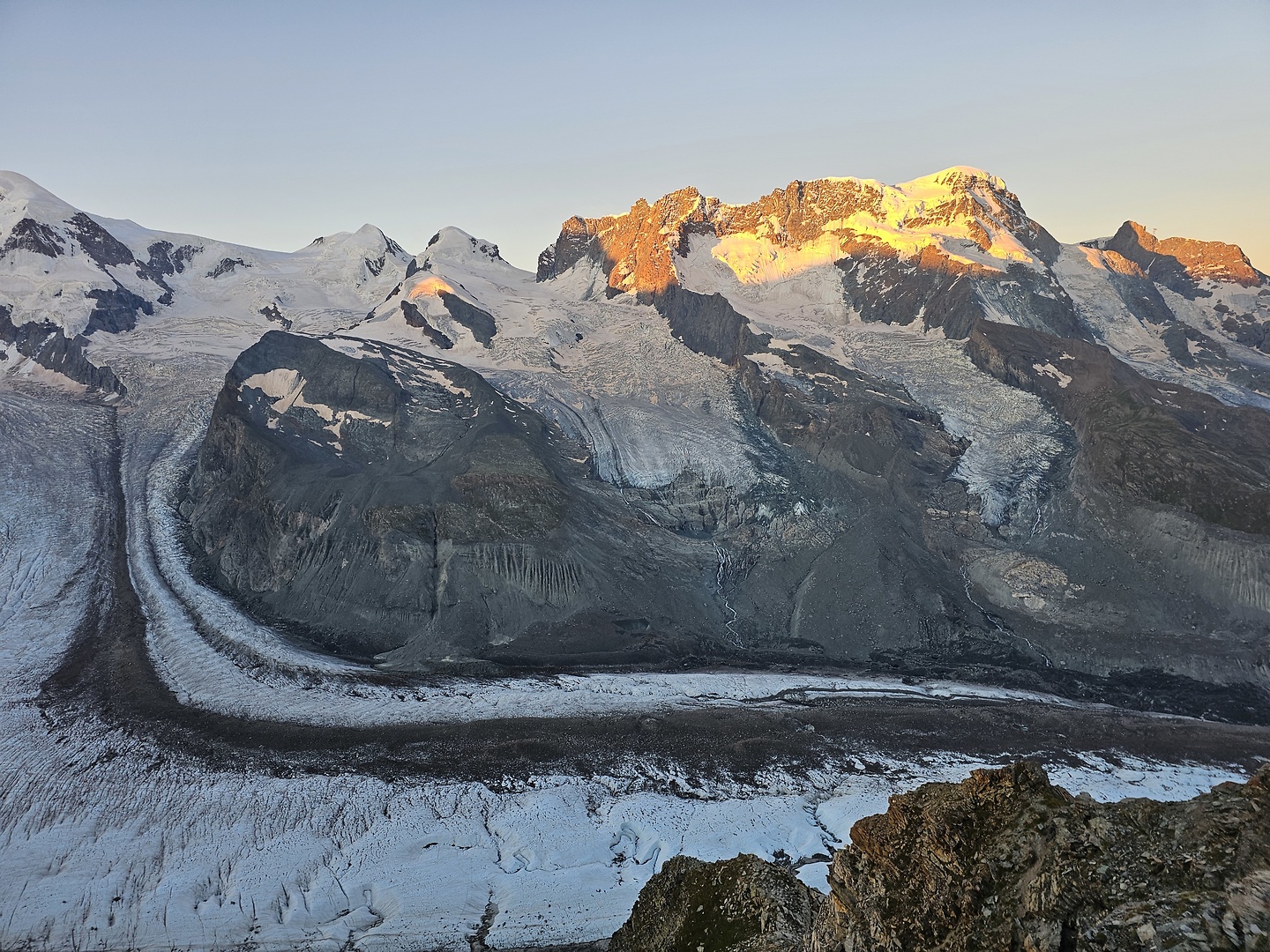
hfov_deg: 73.9
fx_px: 844
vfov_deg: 58.9
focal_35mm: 23
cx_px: 635
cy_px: 476
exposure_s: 1/180
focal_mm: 6.3
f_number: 1.7
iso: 40
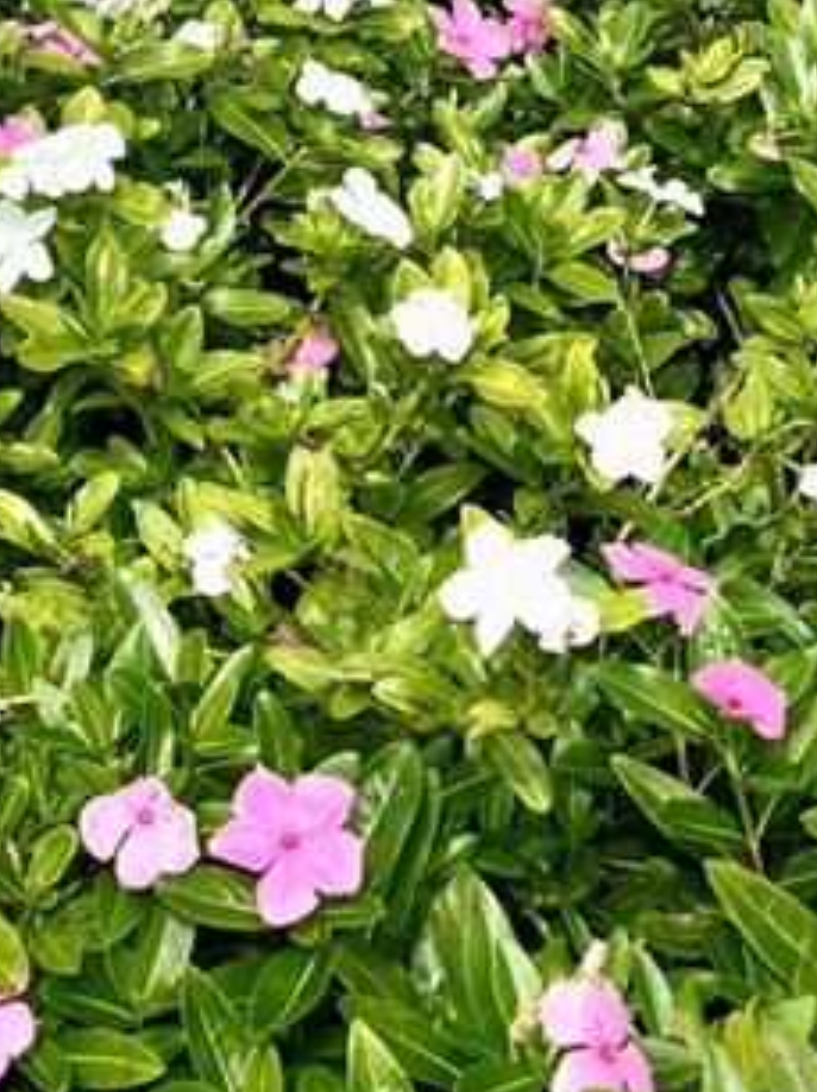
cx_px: 7
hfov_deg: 14.3
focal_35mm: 102
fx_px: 3214
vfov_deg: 17.2
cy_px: -603
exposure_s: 1/3311
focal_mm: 5.96
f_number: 1.6
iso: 50
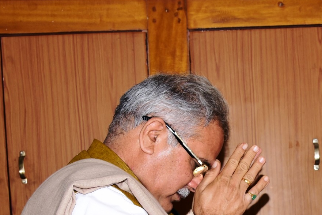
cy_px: 285
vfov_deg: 15.8
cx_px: 283
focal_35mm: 82
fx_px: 734
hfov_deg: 24.1
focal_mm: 30
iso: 500
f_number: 8
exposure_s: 1/160
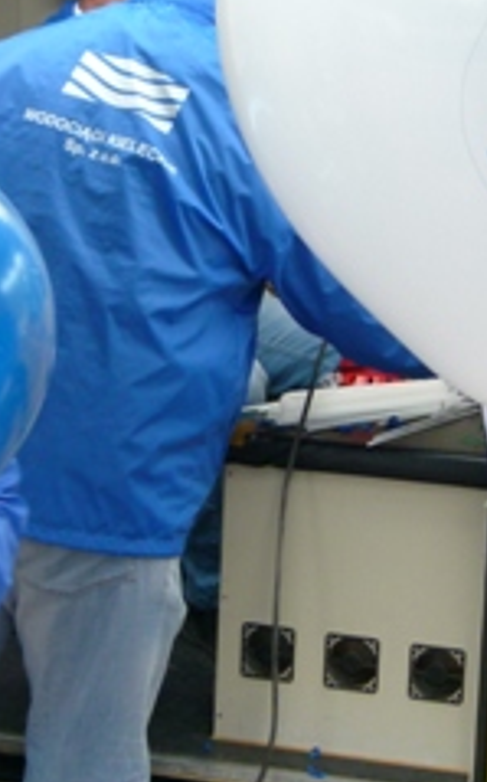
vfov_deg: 22.7
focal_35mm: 91
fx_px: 1936
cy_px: 255
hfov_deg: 13.8
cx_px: 621
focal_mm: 5.8
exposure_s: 1/100
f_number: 3
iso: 100
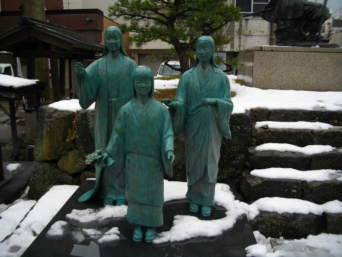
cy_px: 128
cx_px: 171
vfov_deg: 45.5
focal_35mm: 31
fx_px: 306
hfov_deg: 58.3
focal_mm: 5.7
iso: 112
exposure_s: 1/125
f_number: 2.9
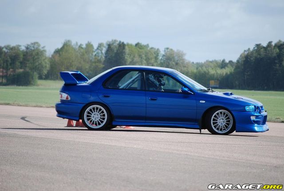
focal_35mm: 300
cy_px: 96
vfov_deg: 4.6
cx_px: 142
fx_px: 2370
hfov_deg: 6.9
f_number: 5.6
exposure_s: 1/500
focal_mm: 200
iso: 220
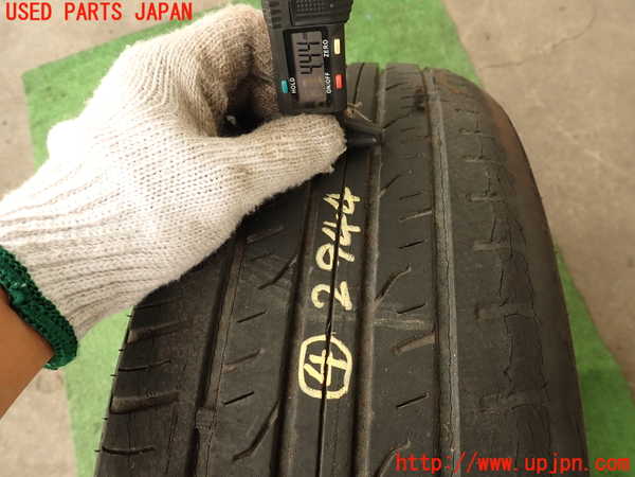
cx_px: 318
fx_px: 459
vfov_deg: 54.9
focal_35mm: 25
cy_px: 238
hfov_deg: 69.4
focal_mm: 4.5
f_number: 2.8
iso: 100
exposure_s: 1/80
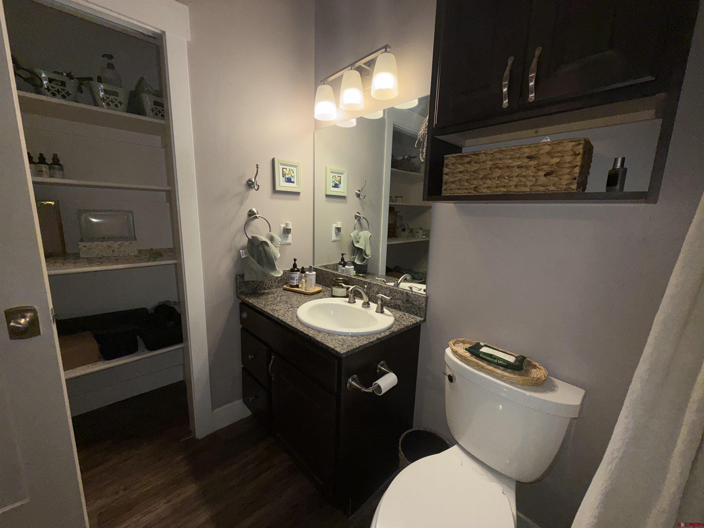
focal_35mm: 14
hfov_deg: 102.1
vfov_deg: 85.7
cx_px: 352
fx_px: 285
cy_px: 264
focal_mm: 2.22
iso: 40
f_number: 2.2
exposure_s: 1/122
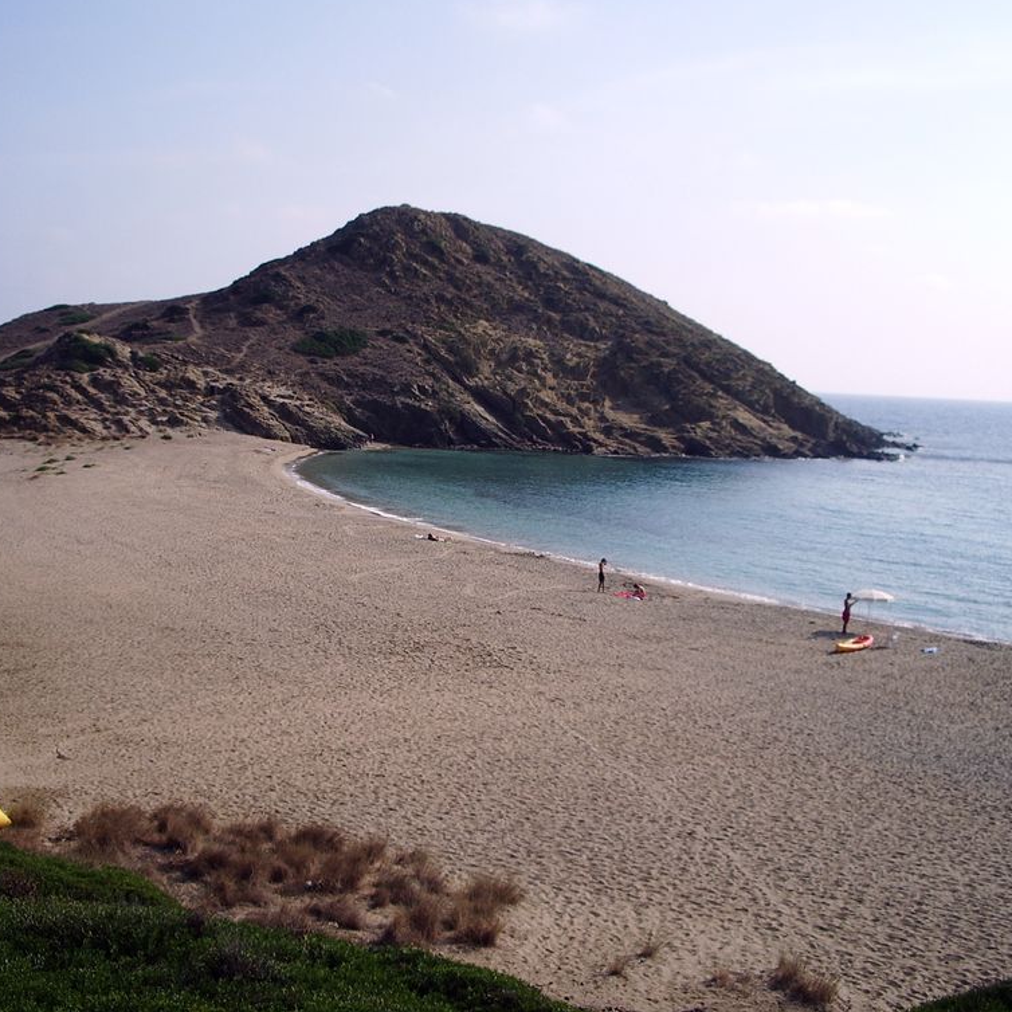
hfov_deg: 39.9
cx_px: 411
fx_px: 1389
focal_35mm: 42
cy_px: 498
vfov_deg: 40.0
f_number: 4.3
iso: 50
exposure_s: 1/640
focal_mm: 5.8
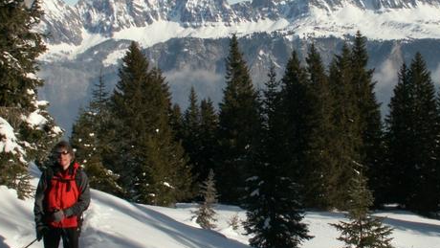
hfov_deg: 38.8
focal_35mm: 53
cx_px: 283
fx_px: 618
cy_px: 84
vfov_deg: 22.6
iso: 50
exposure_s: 1/250
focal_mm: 5.86
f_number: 7.1
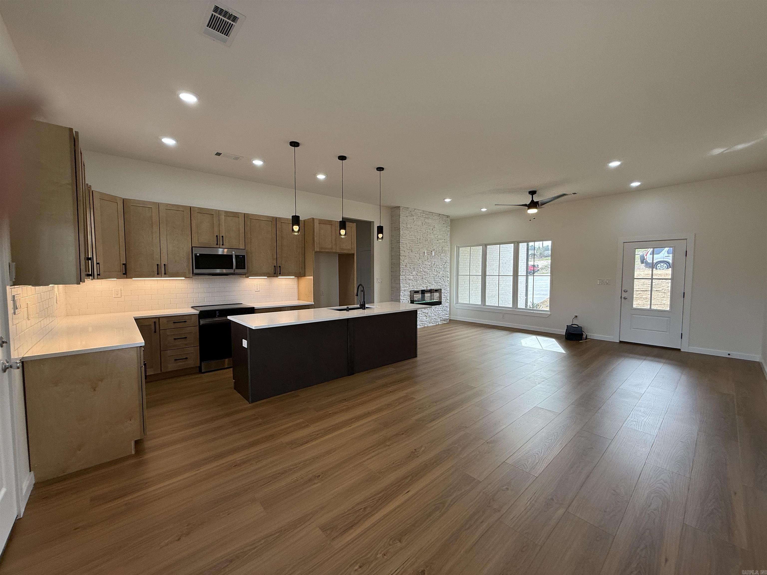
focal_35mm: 14
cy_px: 288
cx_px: 384
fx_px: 310
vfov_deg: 85.7
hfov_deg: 102.1
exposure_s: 1/120
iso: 64
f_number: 2.2
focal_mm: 2.22
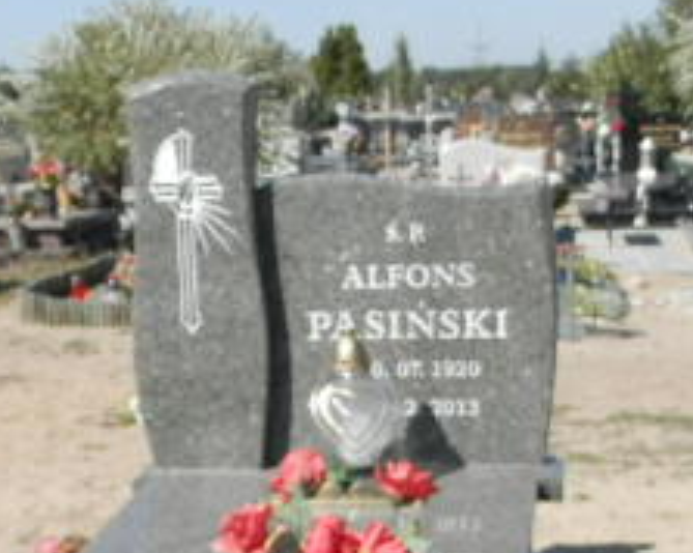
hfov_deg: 27.1
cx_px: 308
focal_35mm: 70
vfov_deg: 21.1
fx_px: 1434
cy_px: 553
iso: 125
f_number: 8.7
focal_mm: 4.5
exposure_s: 1/200
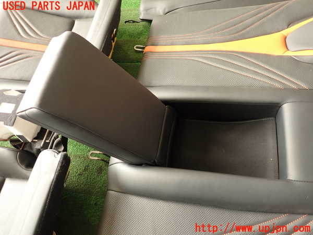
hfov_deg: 69.4
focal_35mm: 25
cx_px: 156
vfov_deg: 54.9
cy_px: 118
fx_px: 226
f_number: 2
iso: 200
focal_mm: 4.5
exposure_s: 1/50
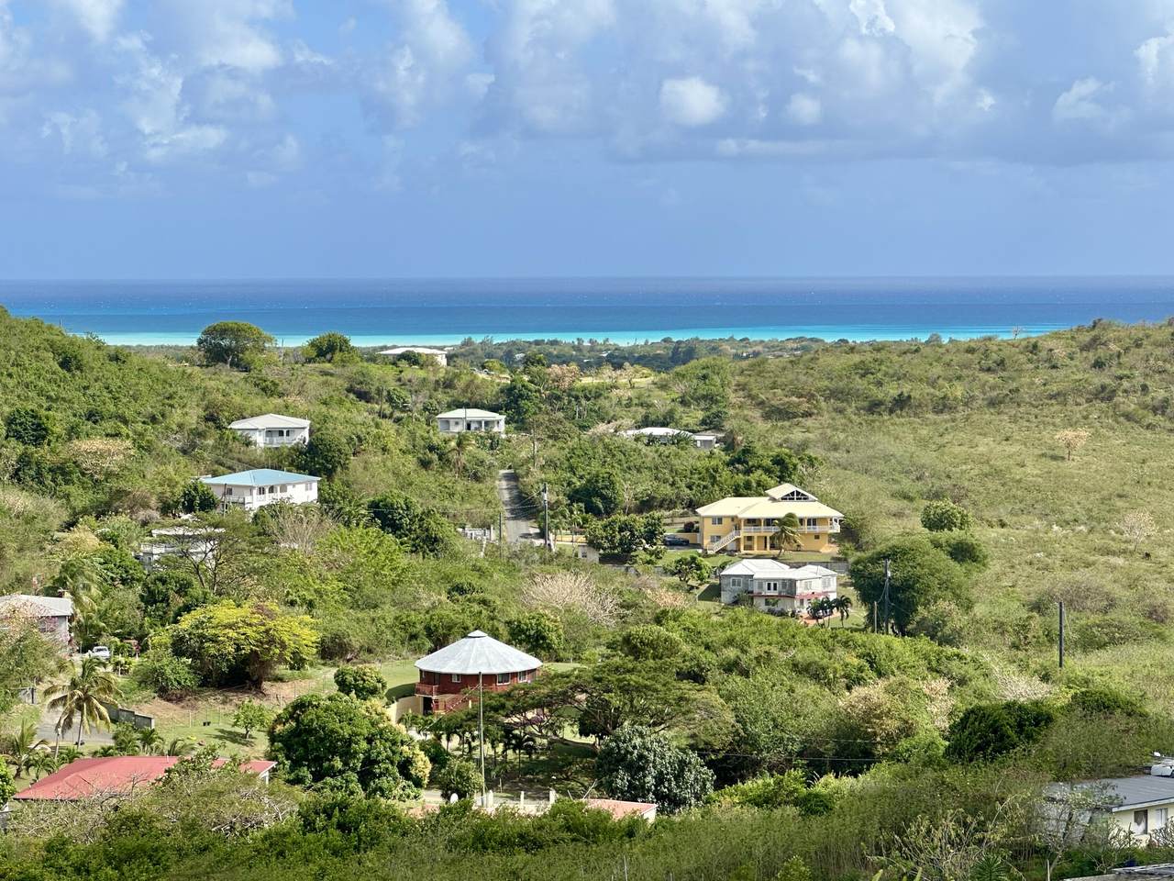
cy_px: 440
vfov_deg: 19.1
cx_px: 587
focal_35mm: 77
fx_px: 2611
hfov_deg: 25.3
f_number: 2.8
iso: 32
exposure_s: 1/737
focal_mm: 9
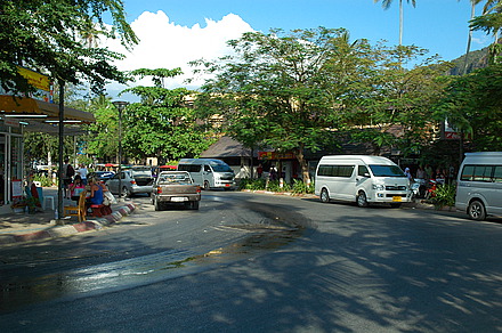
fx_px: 564
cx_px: 251
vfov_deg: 32.9
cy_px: 166
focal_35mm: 40
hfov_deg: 48.0
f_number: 10
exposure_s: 1/200
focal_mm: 27
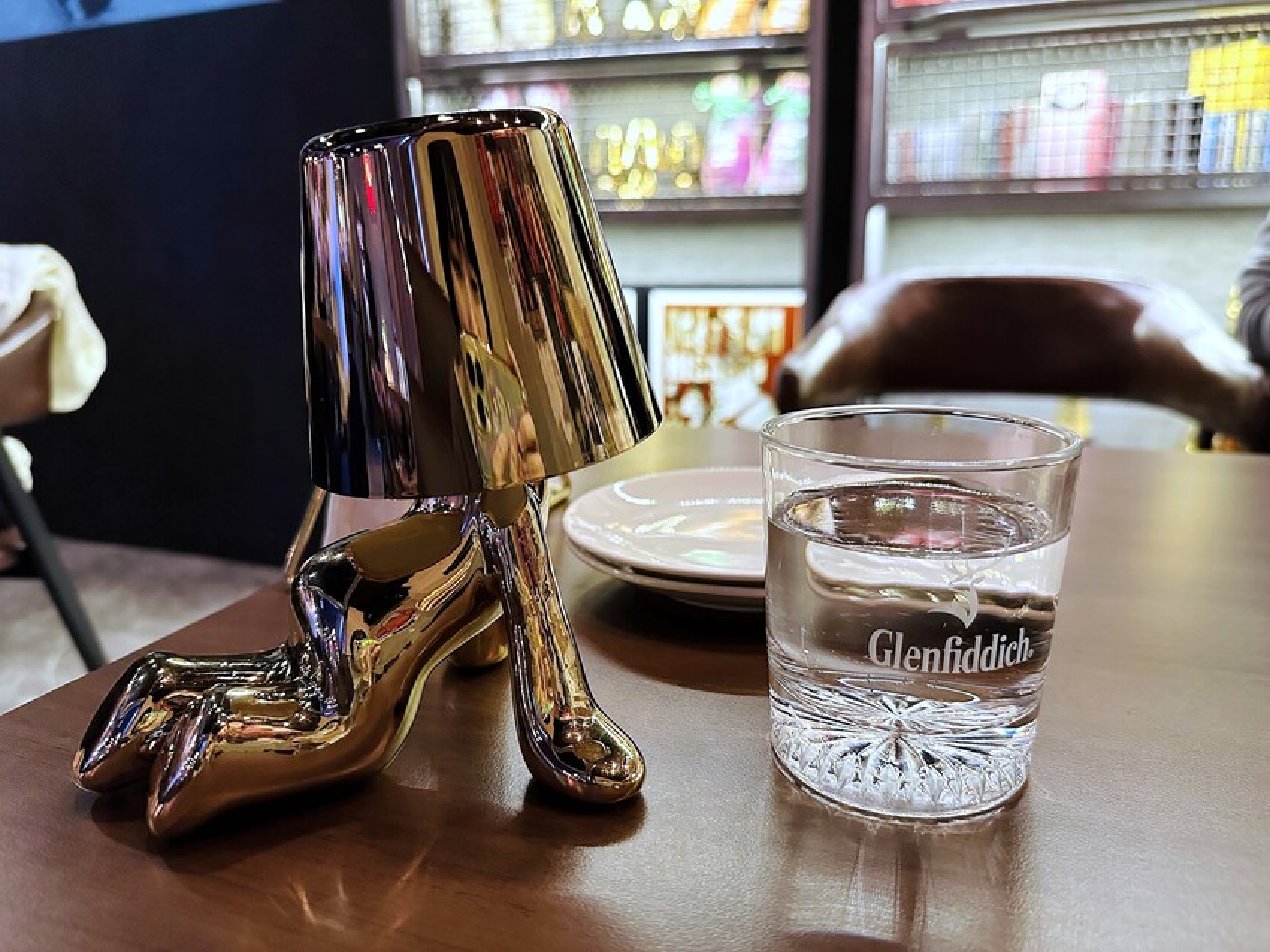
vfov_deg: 56.8
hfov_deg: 71.6
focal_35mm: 24
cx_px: 635
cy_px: 476
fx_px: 880
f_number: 1.78
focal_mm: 6.86
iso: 800
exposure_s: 1/41
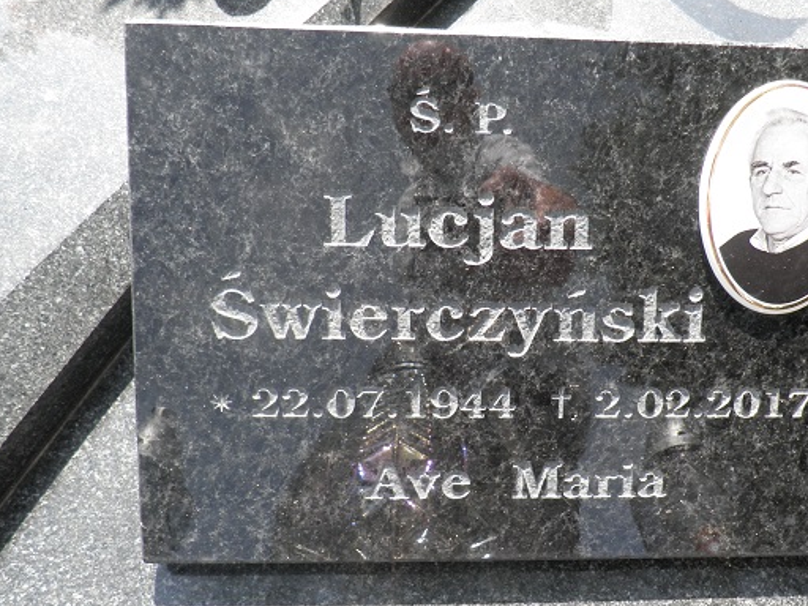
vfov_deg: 46.8
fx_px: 700
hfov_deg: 59.4
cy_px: 308
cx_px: 492
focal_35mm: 30
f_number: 3.3
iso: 64
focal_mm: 4.3
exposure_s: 1/250
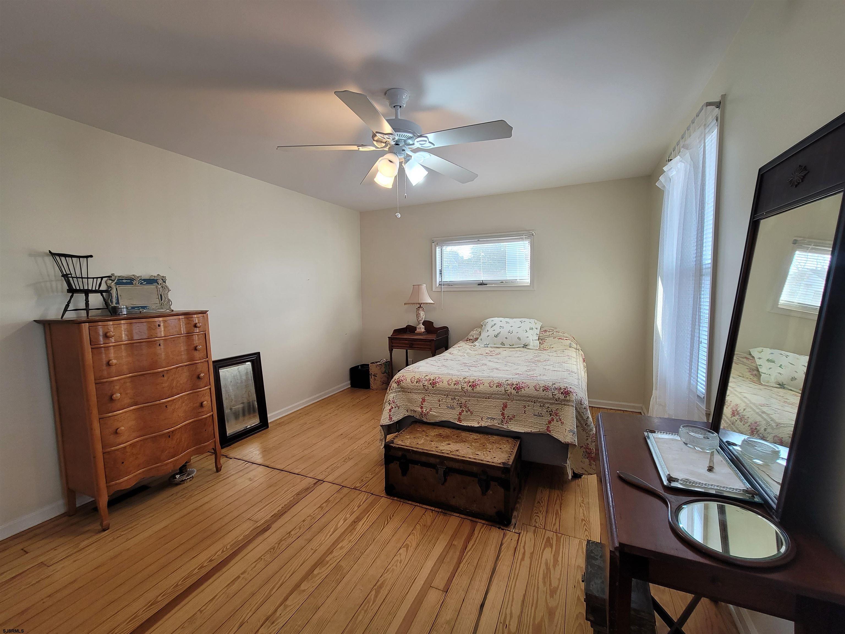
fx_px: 317
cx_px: 422
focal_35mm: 13
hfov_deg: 106.2
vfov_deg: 89.9
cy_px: 317
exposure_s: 1/60
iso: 125
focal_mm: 2.2
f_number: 2.2
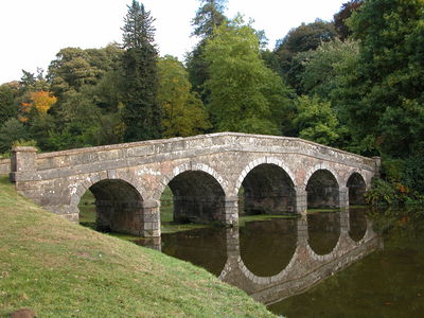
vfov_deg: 40.7
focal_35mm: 35
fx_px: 429
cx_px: 212
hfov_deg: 52.6
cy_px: 159
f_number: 3.5
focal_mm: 8.9
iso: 100
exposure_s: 1/103
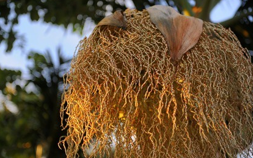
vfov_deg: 21.7
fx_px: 414
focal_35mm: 60
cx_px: 126
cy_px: 79
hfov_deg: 34.0
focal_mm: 58
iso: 400
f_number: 2.8
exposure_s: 1/250
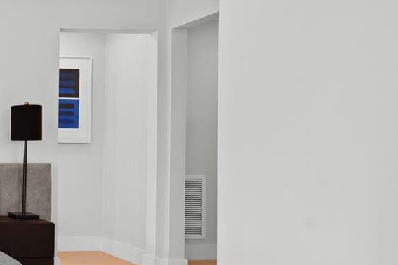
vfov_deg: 28.0
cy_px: 159
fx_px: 531
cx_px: -144
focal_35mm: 48
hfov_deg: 30.4
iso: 640
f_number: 8
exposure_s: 1/13
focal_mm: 17
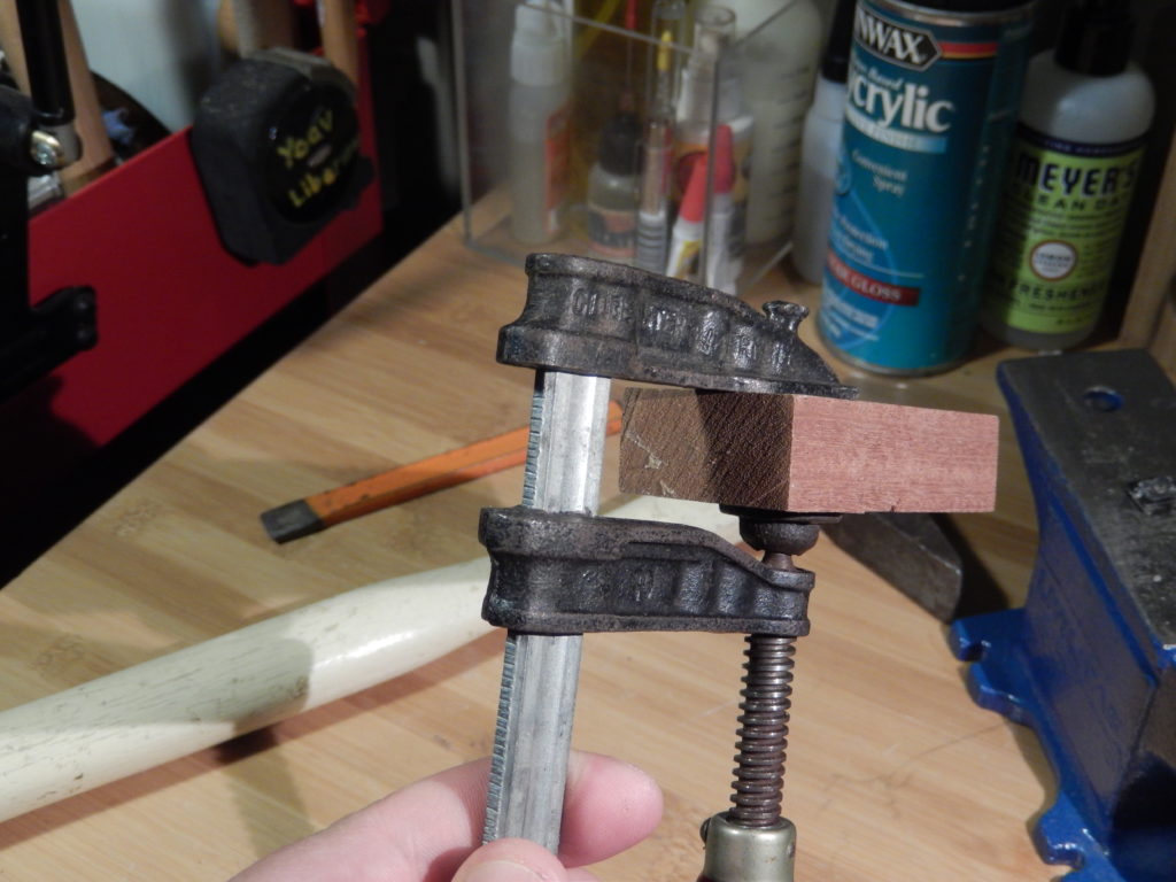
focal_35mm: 45
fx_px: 1529
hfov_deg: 42.1
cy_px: 441
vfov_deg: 32.2
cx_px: 588
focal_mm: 8.1
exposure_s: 1/30
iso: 360
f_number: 4.3
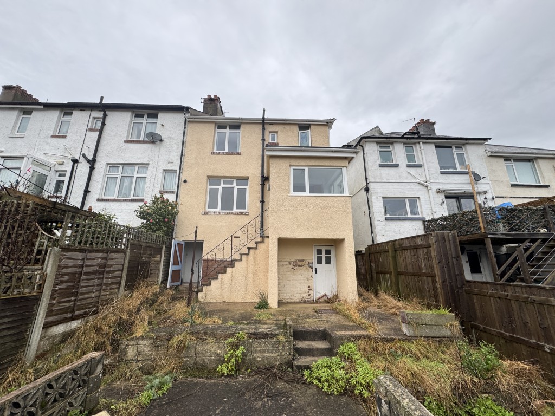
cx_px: 278
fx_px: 224
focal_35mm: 14
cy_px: 208
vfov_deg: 85.7
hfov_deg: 102.1
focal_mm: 2.22
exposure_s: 1/309
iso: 40
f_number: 2.2
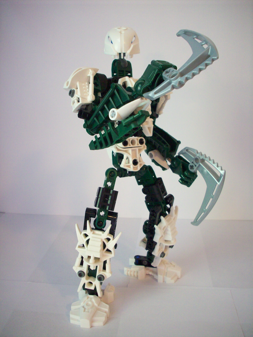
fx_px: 361
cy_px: 168
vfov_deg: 50.1
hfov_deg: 38.7
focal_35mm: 37
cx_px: 126
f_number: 2.8
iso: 160
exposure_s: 1/11.8
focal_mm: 6.2
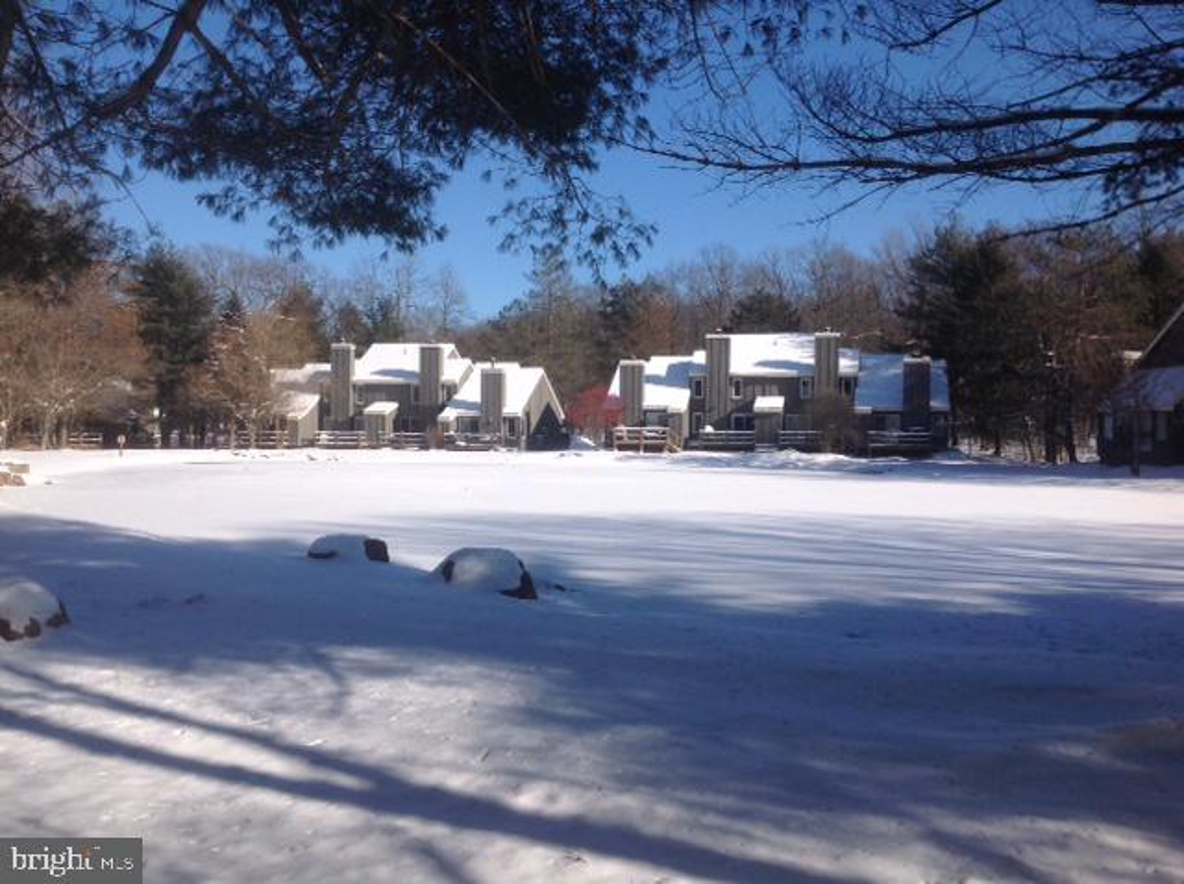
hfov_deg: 52.7
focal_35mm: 35
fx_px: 1195
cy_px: 442
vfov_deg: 40.6
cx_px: 592
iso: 50
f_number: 2.4
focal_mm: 4.28
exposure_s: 1/2326
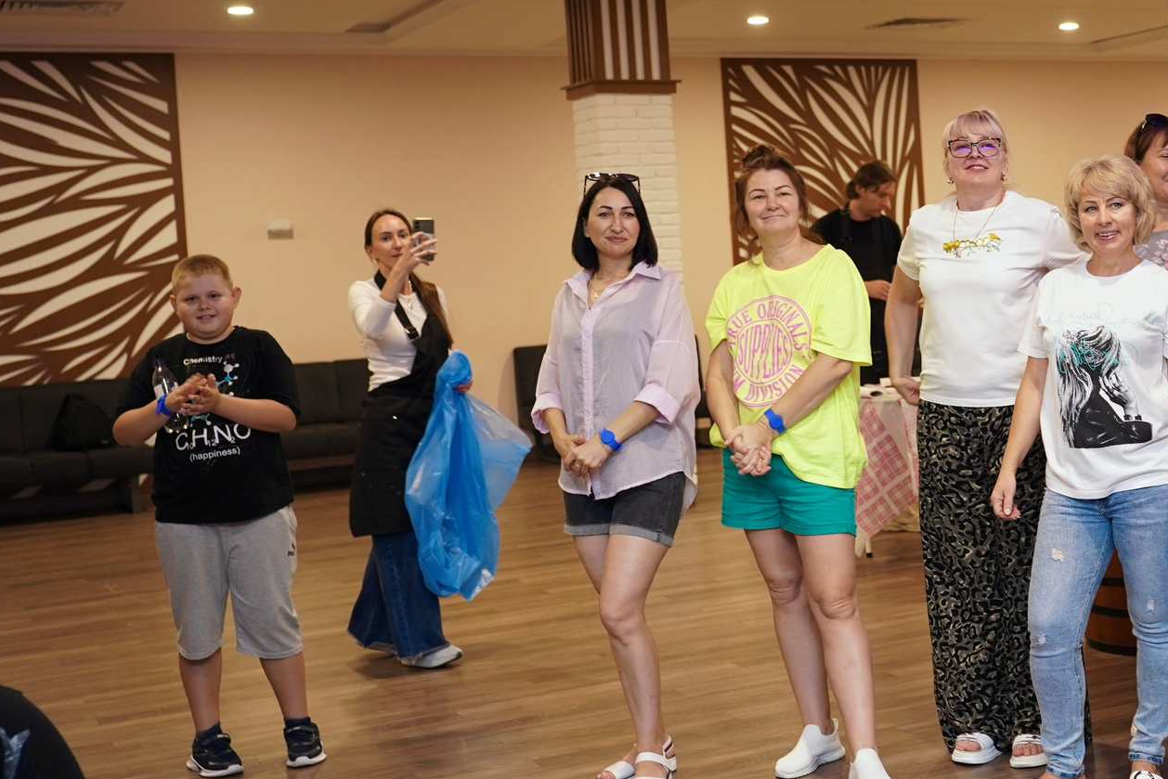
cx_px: 1121
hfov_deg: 32.7
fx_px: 1849
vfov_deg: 23.7
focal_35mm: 57
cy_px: 315
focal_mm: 28
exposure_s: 1/60
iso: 500
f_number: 2.8
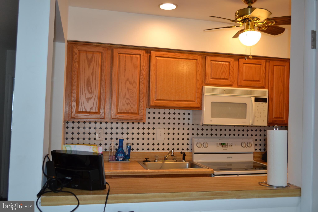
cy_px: 106
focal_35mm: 33
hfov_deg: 57.2
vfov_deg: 40.0
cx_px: 159
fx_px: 291
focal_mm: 22
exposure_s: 1/80
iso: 400
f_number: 4
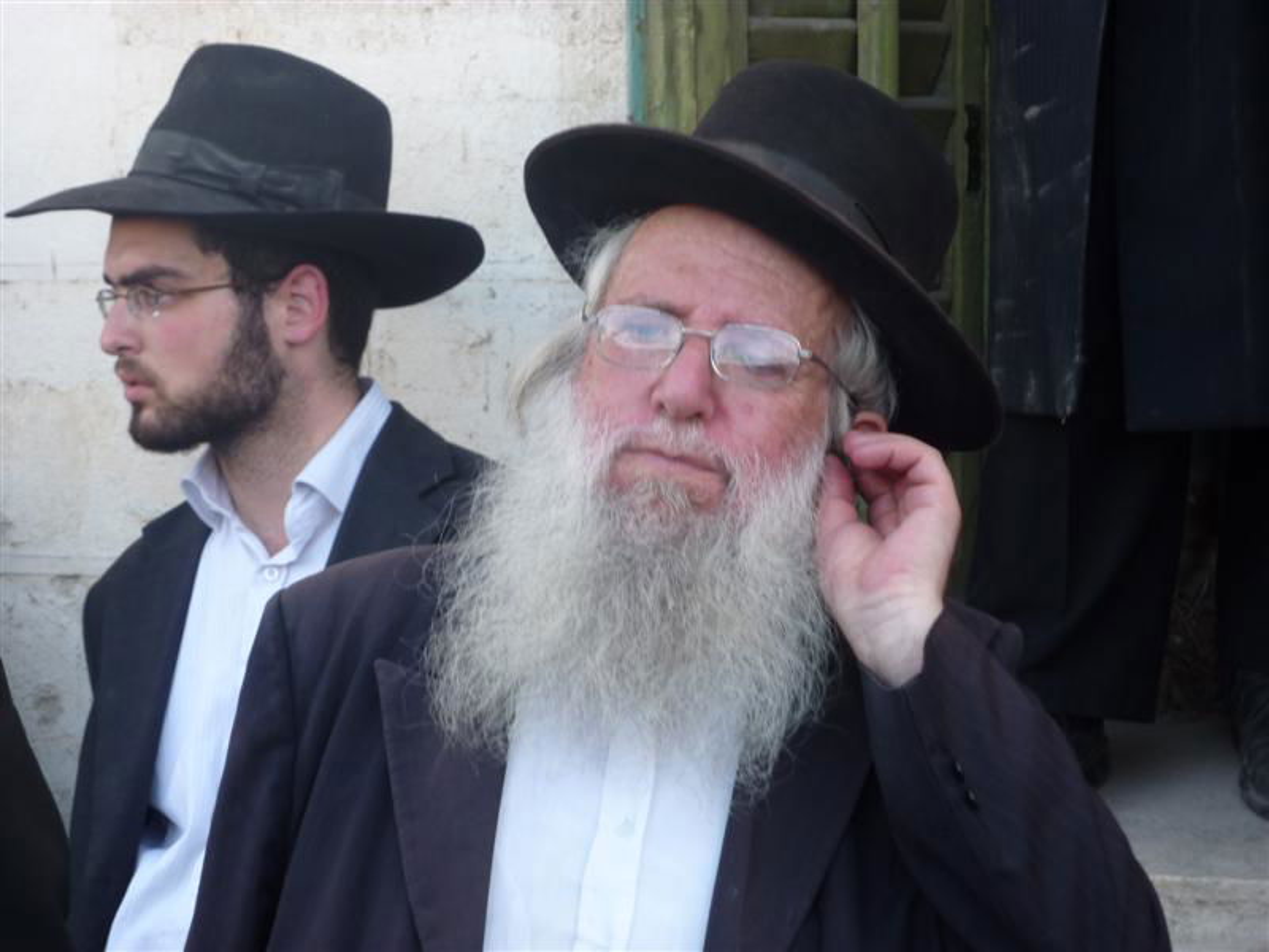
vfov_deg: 10.1
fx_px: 5389
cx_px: 634
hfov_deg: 13.4
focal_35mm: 147
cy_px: 476
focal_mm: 24.1
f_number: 4.5
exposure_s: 1/60
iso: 100
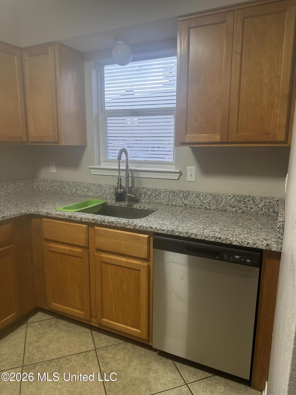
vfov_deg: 71.6
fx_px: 274
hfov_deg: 56.8
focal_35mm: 24
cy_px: 198
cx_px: 148
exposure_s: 1/60
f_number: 1.78
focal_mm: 6.86
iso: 160
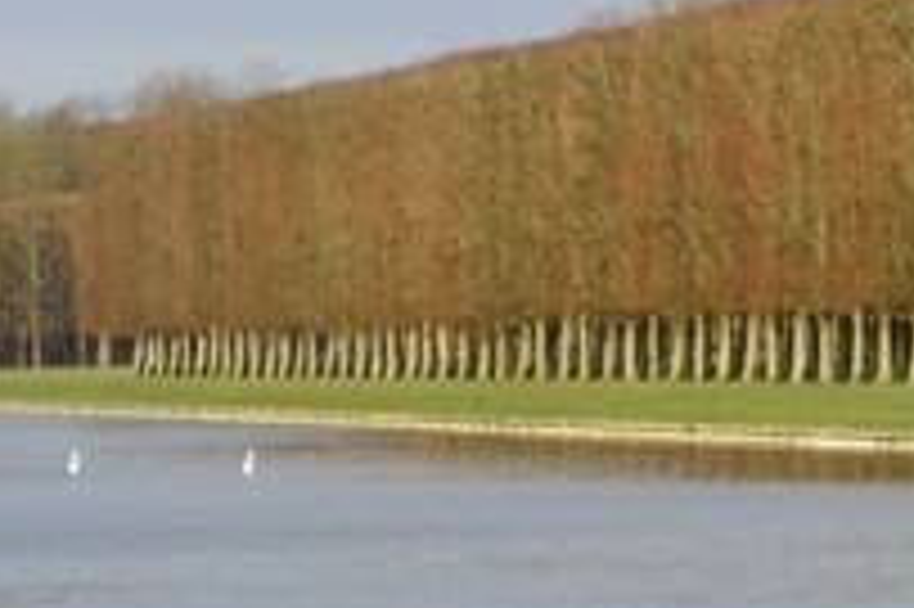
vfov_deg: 3.7
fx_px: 9462
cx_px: 612
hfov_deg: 5.5
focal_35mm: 373
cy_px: 441
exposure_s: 1/320
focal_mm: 180
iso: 200
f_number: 7.1
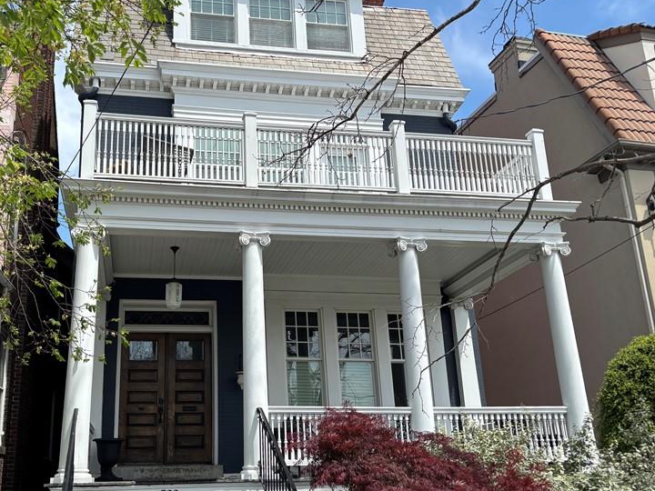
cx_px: 233
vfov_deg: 38.6
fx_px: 700
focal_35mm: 37
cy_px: 266
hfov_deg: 49.5
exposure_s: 1/2451
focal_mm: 5.96
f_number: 1.6
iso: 50
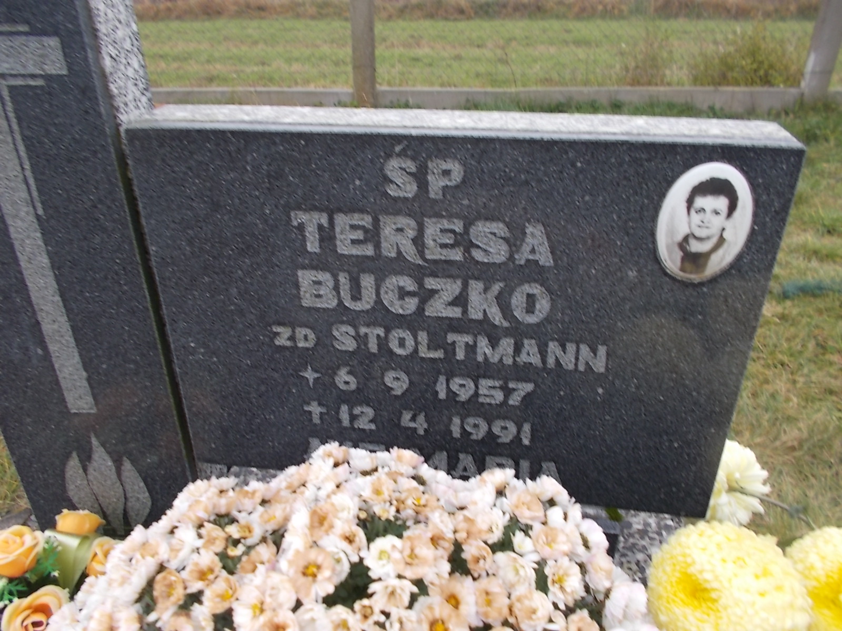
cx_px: 421
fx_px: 632
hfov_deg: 67.3
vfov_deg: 53.1
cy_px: 316
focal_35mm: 26
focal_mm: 4.6
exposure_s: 1/30
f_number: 3.2
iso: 80
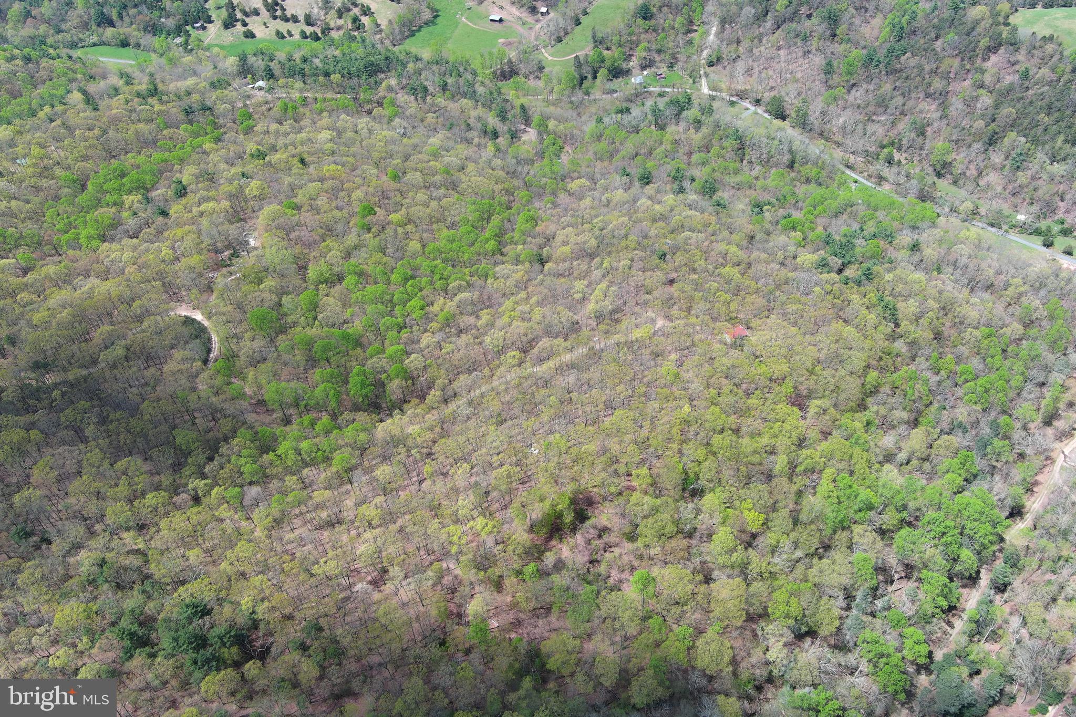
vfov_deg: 45.0
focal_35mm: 29
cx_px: 538
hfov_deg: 63.7
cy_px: 358
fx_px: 867
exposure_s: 1/641
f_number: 2.8
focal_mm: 10.57
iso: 100
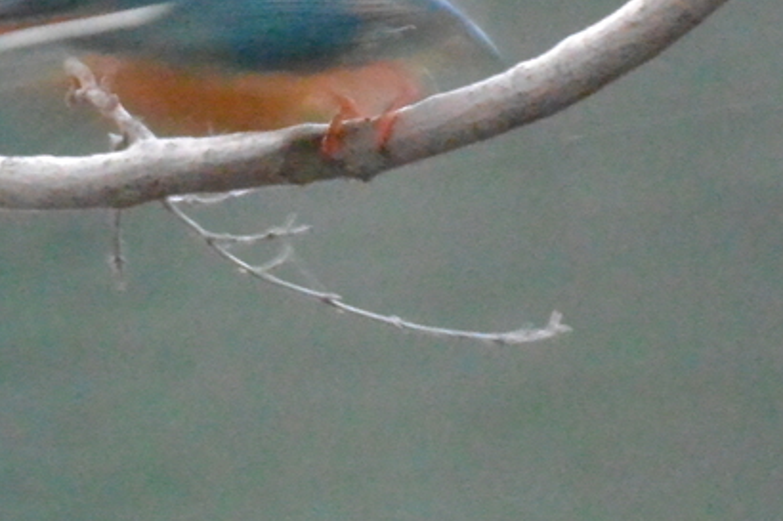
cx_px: 374
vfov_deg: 0.7
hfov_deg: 1.0
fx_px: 44024
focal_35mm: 2025
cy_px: -45
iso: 6400
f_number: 14
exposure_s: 1/25
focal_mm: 300
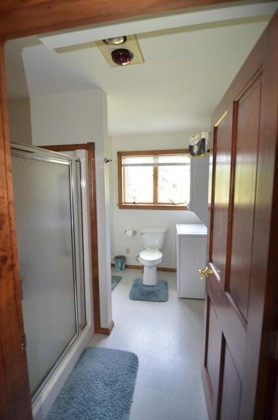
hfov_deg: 71.8
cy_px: 210
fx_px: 192
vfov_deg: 95.1
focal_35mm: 16
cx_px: 139
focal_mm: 11
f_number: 2.8
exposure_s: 1/80
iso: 400
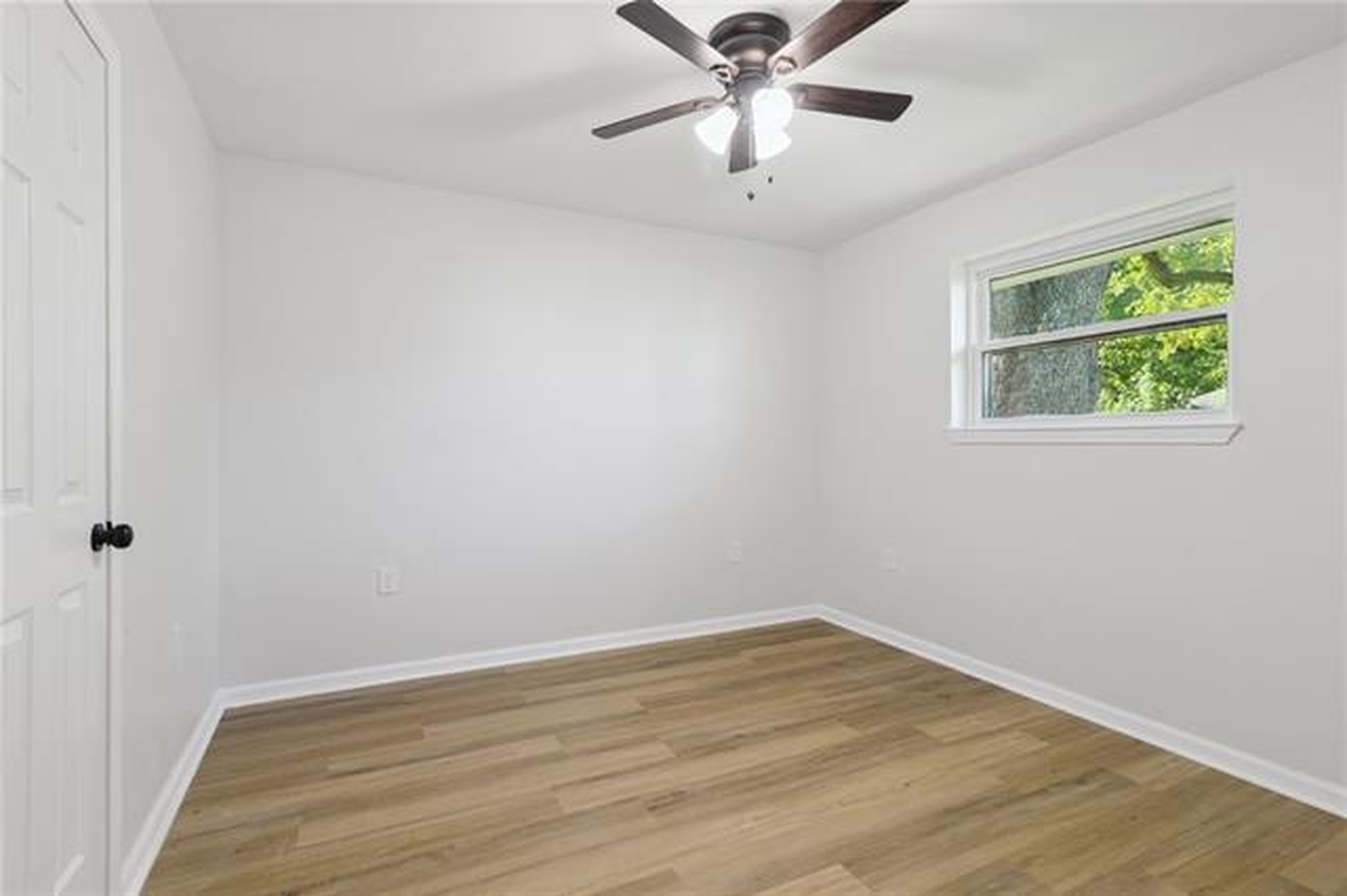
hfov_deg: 96.8
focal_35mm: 16
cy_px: 448
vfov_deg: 73.7
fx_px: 598
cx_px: 674
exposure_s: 1/5
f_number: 13
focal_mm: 16
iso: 400
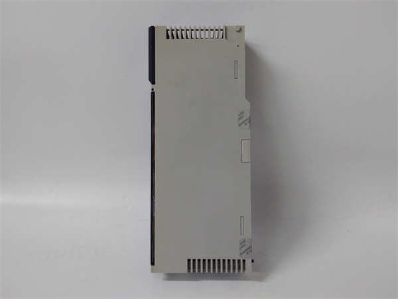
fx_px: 310
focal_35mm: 27
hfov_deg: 65.3
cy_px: 150
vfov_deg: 51.4
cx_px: 199
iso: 303
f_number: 2
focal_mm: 3.79
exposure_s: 1/33
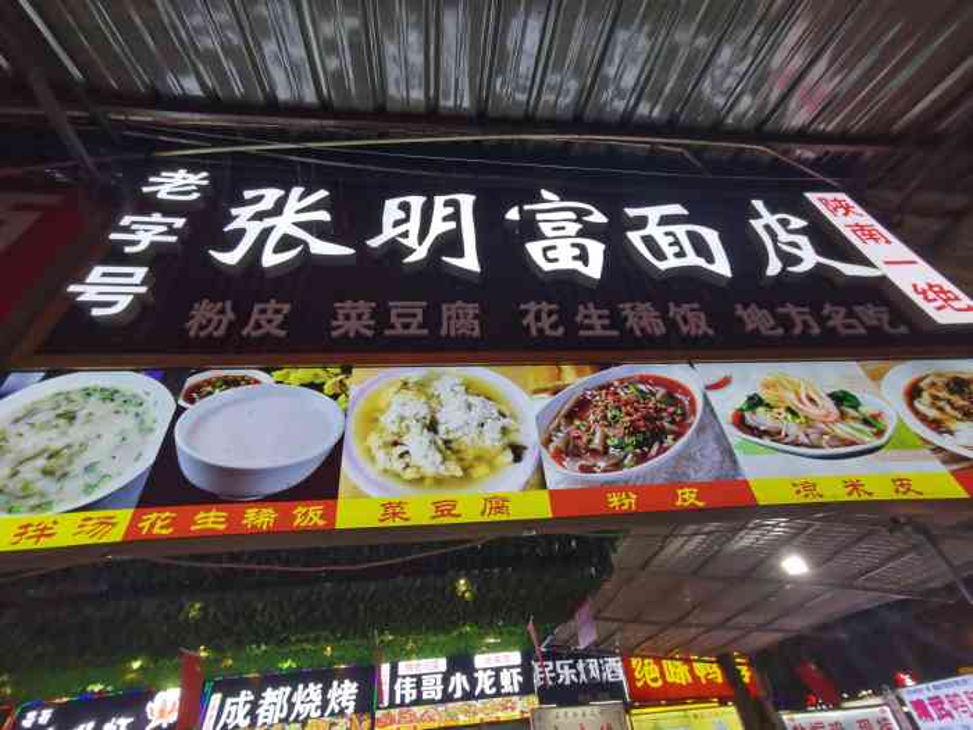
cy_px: 365
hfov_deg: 87.8
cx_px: 486
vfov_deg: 71.6
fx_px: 506
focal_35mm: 18
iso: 100
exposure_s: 1/100
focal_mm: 2.26
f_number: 2.2
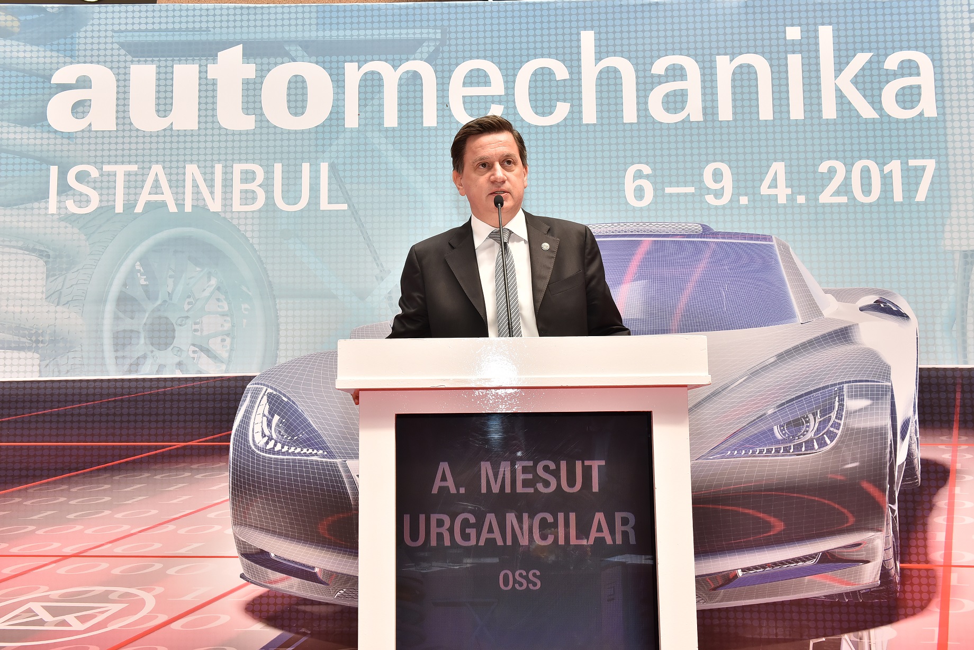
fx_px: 974
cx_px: 487
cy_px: 325
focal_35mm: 36
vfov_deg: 36.9
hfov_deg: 53.1
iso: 800
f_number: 9
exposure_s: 1/160
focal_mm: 36
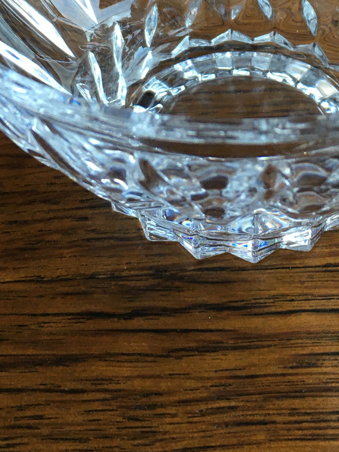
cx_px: 250
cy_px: 9
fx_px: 862
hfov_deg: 22.1
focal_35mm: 66
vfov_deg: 27.8
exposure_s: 1/33
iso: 50
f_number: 2.2
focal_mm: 4.15
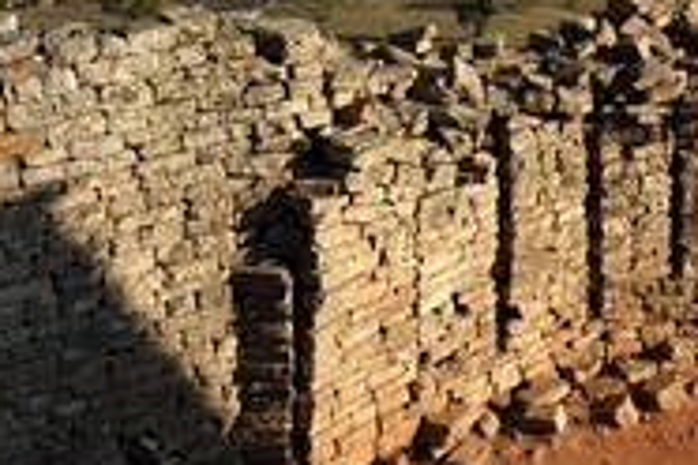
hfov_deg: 26.5
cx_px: 769
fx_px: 1357
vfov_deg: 19.0
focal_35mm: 70
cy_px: 15
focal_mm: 31
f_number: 10
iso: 200
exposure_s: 1/160
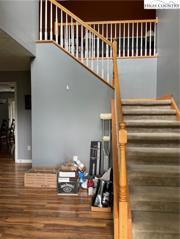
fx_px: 180
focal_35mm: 26
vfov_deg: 67.3
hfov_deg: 53.1
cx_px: 90
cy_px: 120
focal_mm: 4.2
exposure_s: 1/121
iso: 80
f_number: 1.6
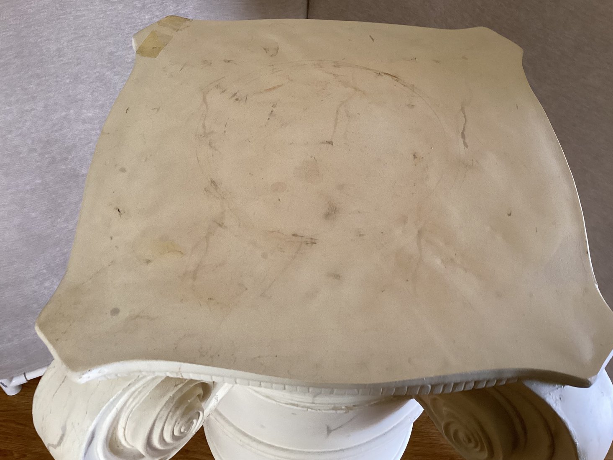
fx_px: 567
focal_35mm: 32
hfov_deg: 56.8
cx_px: 310
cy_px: 230
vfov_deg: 44.1
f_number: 2.4
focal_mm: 3.3
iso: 200
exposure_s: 1/60
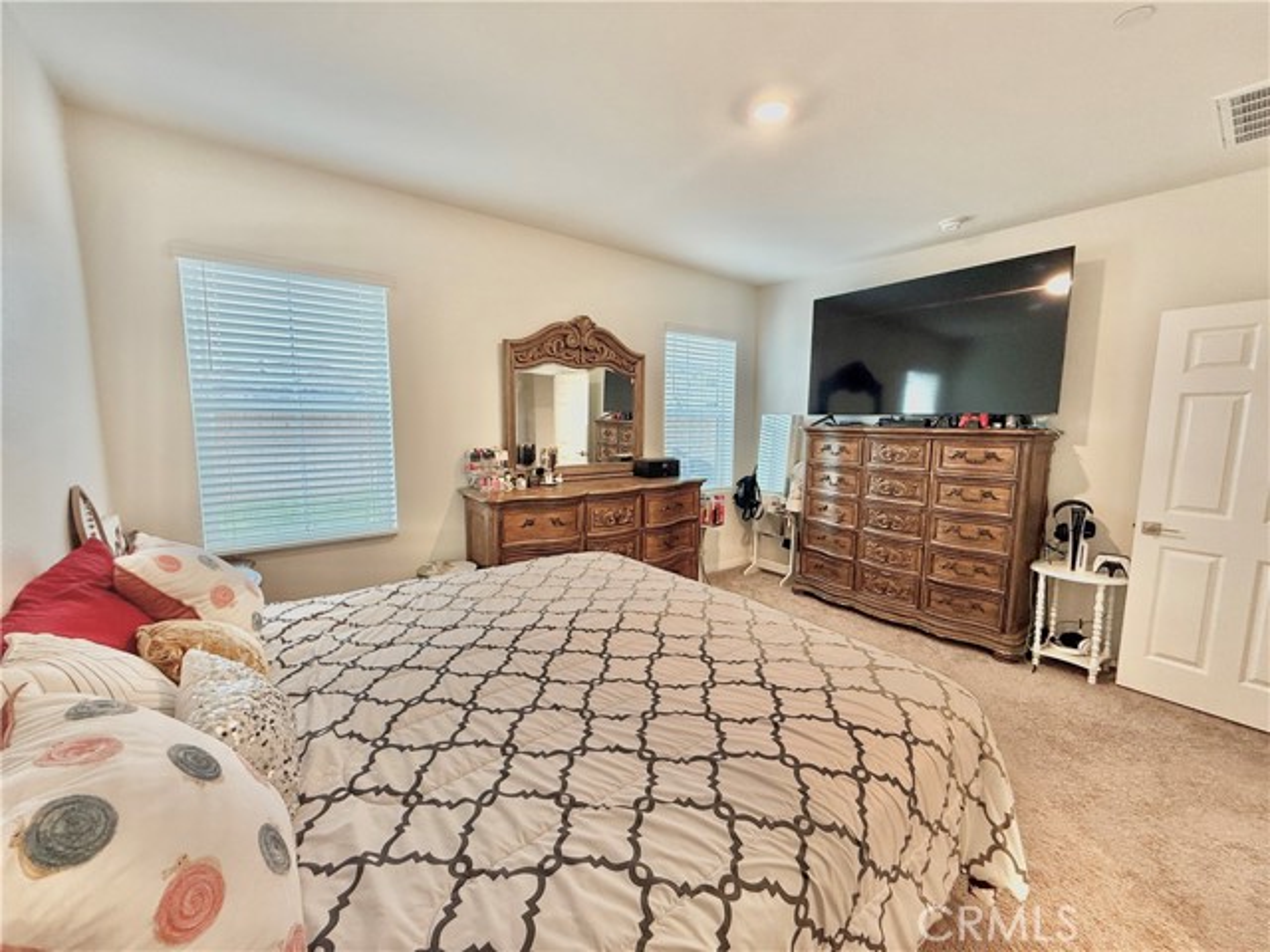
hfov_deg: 102.1
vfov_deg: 85.7
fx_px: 514
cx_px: 635
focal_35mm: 14
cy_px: 476
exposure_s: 1/60
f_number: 2.2
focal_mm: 2.22
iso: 160
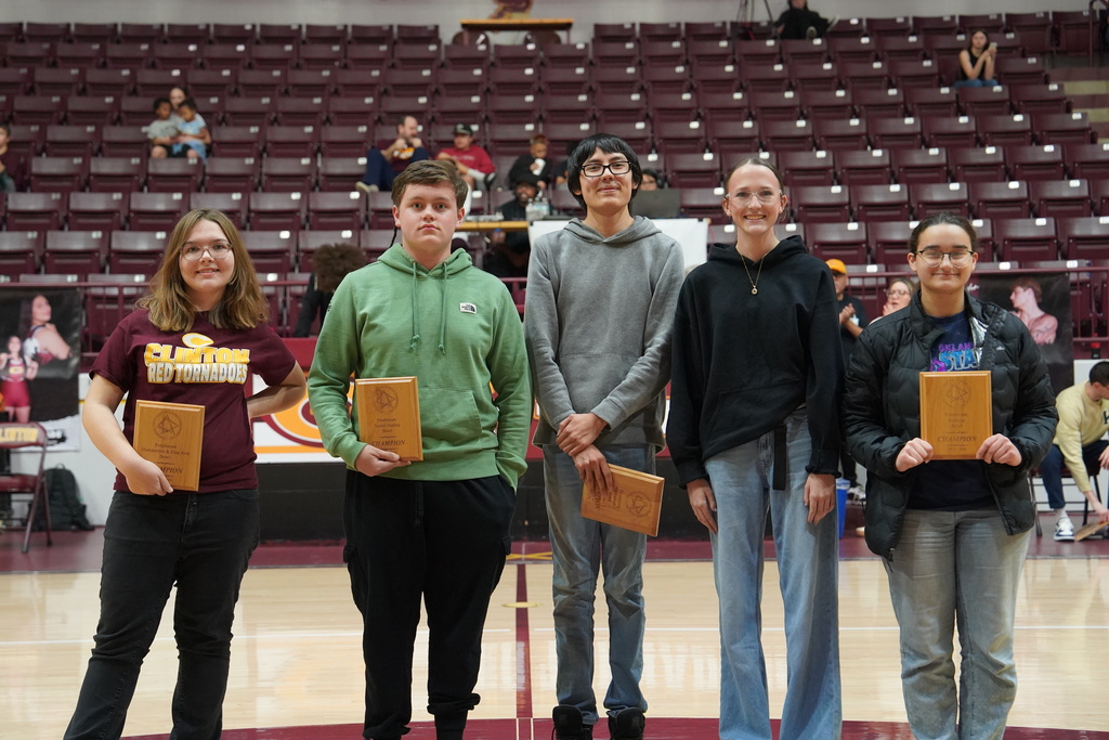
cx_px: 554
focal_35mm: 67
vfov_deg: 20.3
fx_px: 2064
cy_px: 370
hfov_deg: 30.1
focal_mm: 67
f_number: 4
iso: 6400
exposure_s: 1/160
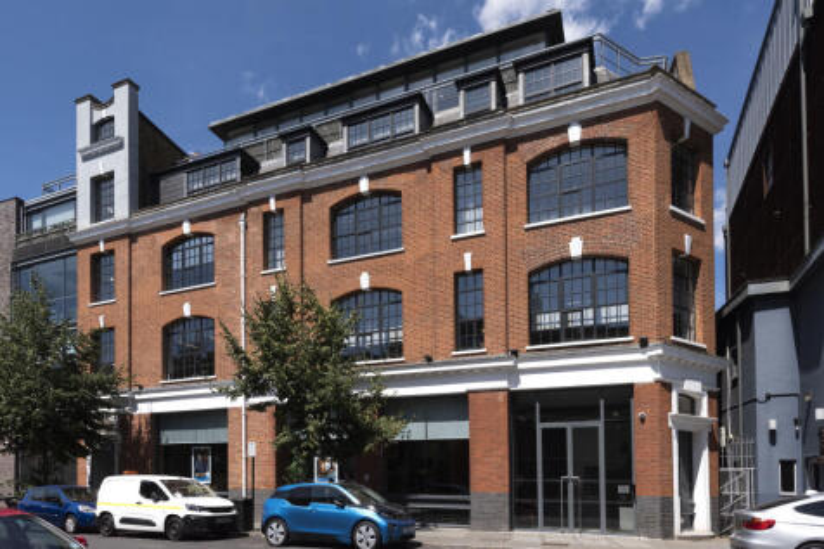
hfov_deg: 90.0
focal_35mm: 18
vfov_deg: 67.3
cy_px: 274
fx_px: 412
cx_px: 412
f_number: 9.5
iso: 800
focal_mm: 18
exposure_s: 1/4000
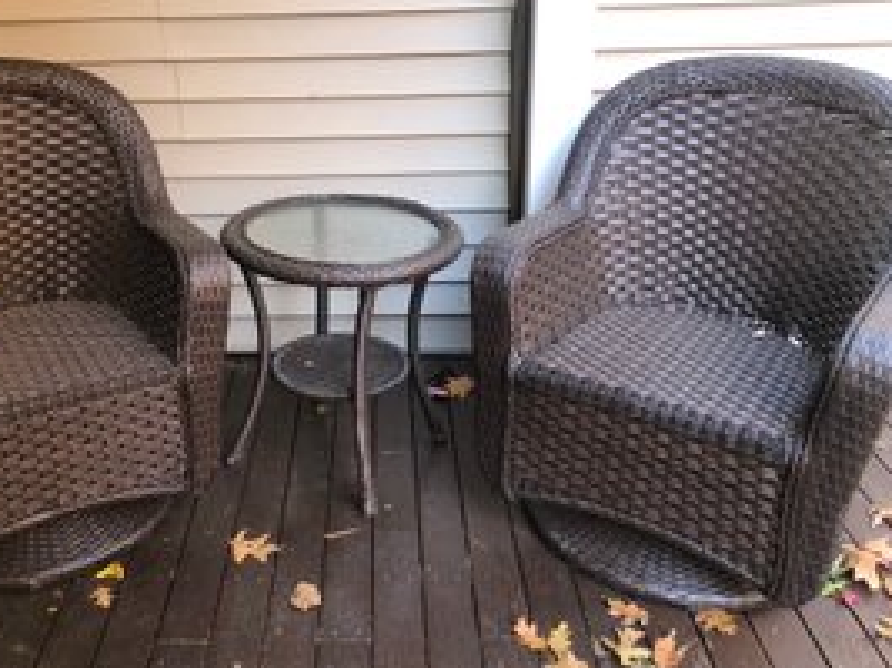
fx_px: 927
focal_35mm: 36
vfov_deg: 39.5
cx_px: 362
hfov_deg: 51.1
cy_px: 266
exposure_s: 1/30
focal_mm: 3.99
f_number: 1.8
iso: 32
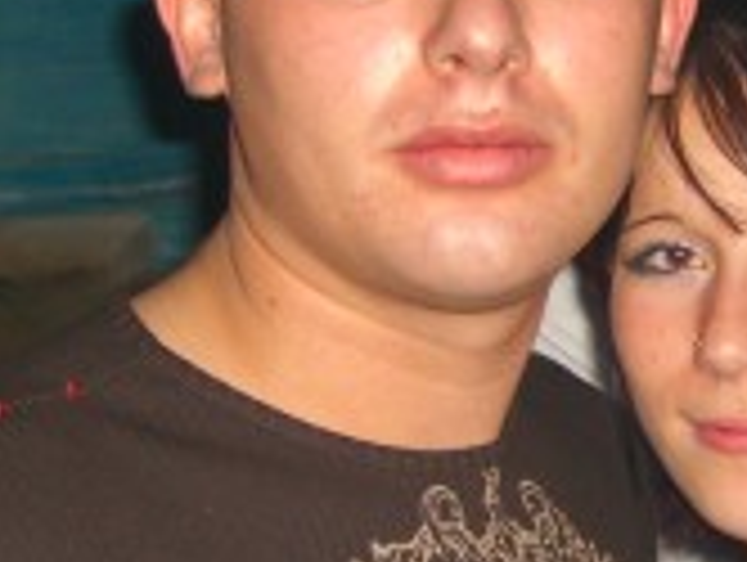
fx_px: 2961
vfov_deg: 10.8
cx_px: 770
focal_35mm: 137
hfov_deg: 14.1
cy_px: 369
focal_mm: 7.9
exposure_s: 1/60
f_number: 2.8
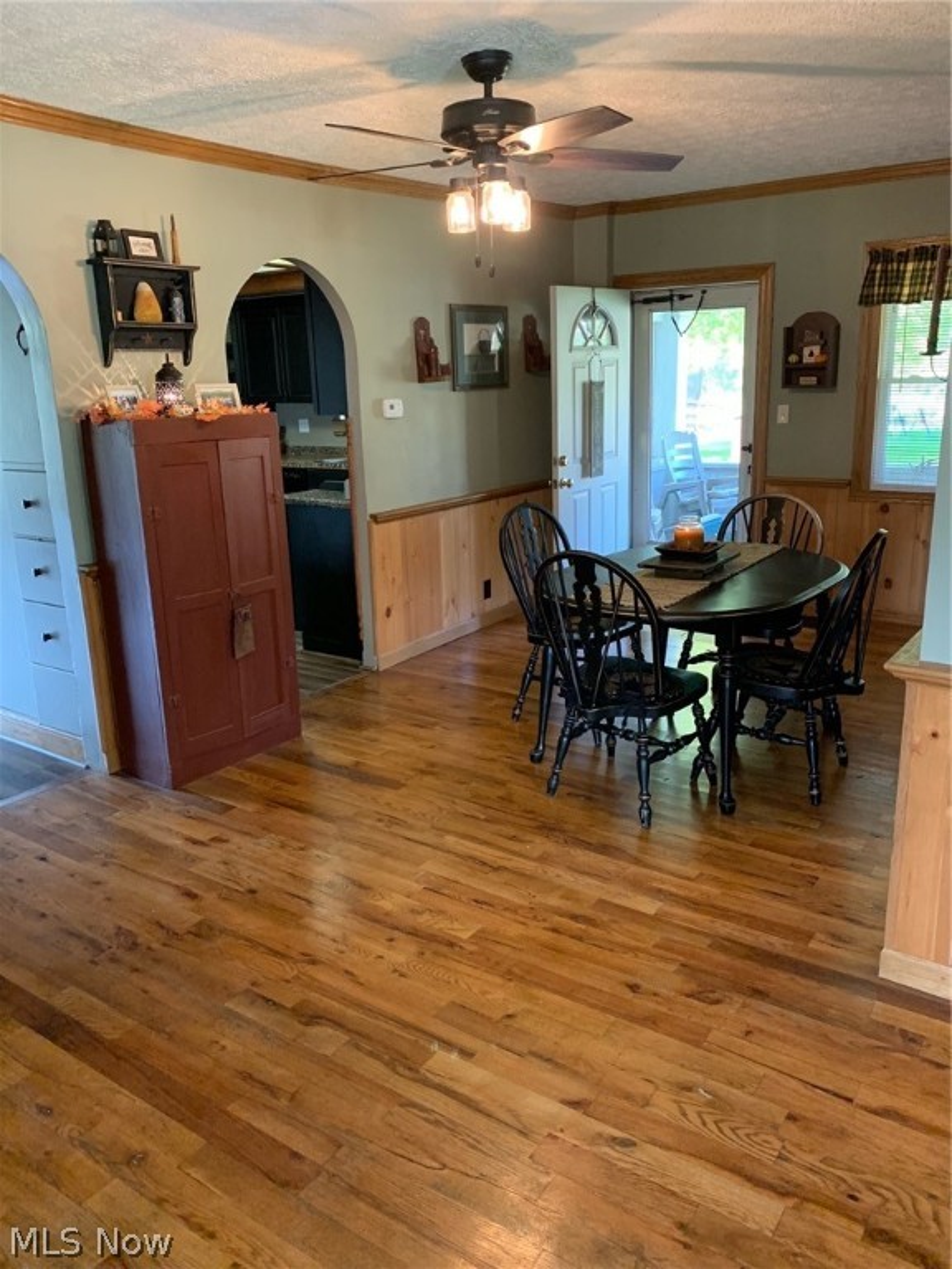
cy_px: 634
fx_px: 953
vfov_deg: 67.3
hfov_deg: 53.1
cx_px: 476
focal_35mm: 26
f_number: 1.8
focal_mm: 4.25
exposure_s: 1/49
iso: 400
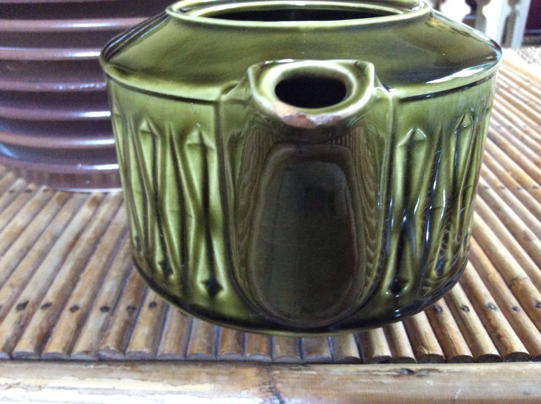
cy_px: 202
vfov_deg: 44.1
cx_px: 270
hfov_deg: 56.9
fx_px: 499
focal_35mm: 32
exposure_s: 1/17
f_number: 2.4
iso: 400
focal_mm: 3.3
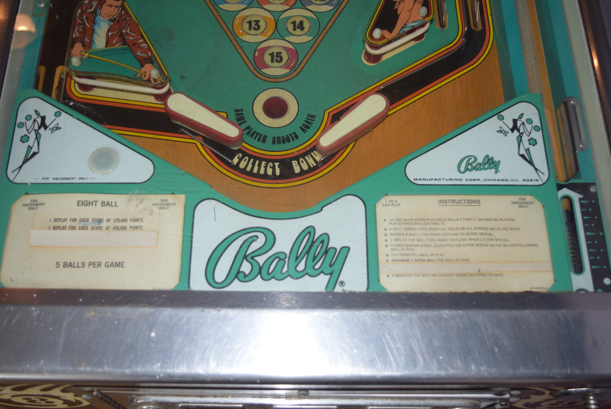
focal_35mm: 39
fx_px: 662
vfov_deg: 34.3
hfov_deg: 49.5
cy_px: 204
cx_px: 306
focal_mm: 26
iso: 450
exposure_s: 1/30
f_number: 4
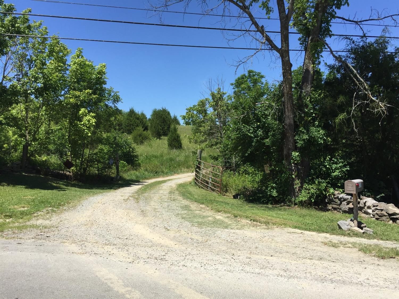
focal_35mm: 29
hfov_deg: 61.7
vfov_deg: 48.2
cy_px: 150
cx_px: 200
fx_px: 334
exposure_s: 1/1647
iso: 32
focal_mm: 4.15
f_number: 2.2
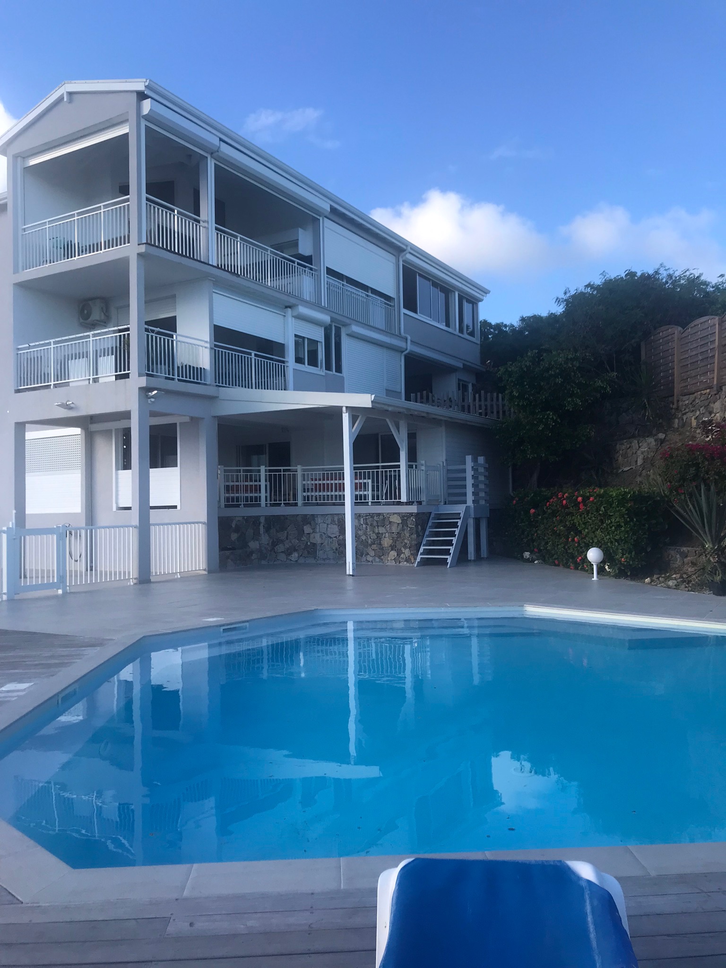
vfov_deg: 63.4
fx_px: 783
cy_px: 484
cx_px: 363
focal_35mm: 28
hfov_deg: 49.7
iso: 20
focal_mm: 3.99
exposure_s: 1/833
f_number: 1.8
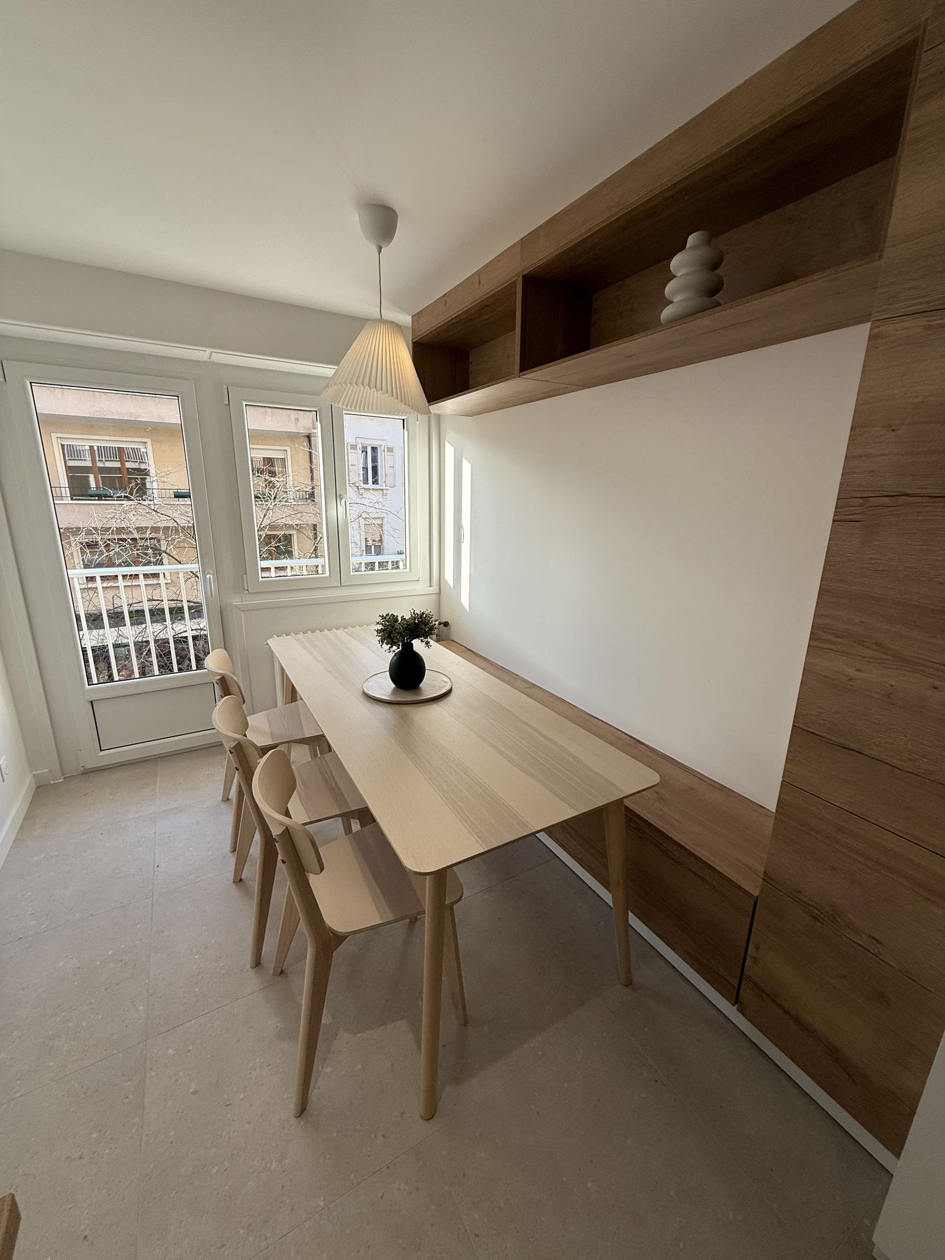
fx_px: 510
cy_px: 630
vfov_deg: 102.1
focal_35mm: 14
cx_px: 472
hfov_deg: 85.7
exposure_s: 1/227
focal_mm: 2.22
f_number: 2.2
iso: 64
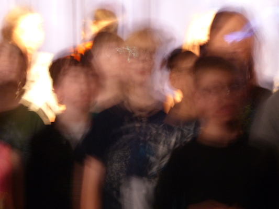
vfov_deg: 2.7
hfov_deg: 3.6
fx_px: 4498
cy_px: 104
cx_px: 140
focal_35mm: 558
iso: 400
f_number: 8
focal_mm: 100.5
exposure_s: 4
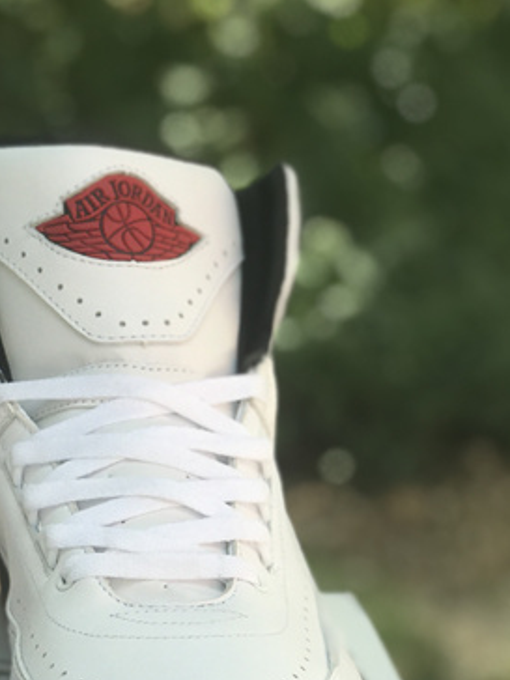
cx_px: -75
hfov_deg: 12.5
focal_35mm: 116
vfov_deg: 16.9
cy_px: 474
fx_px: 2279
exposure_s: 1/138
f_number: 2.8
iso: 20
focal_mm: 6.6
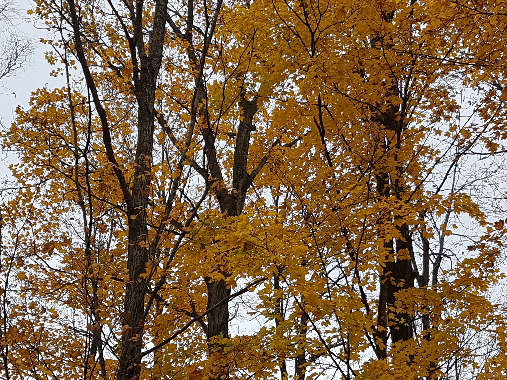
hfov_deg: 65.3
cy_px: 194
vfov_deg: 51.3
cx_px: 257
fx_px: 395
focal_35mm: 27
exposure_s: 1/1220
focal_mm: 4.2
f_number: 1.7
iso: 40
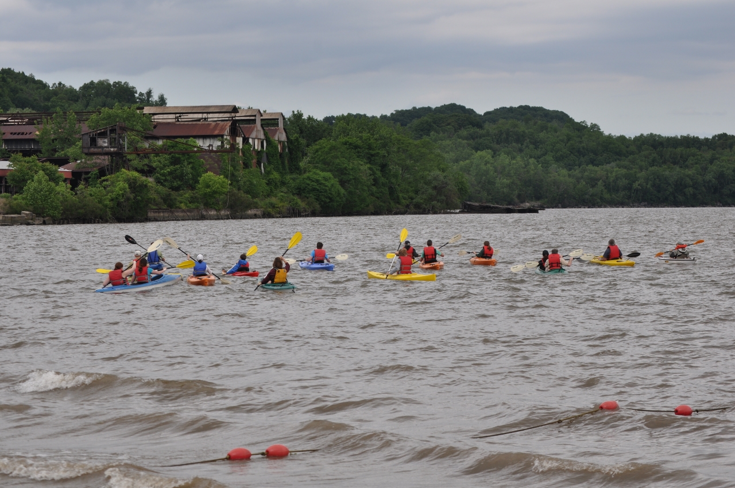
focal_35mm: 120
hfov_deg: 17.1
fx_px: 2447
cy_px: 244
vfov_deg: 11.4
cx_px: 368
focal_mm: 80
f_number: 9
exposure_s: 1/320
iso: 200
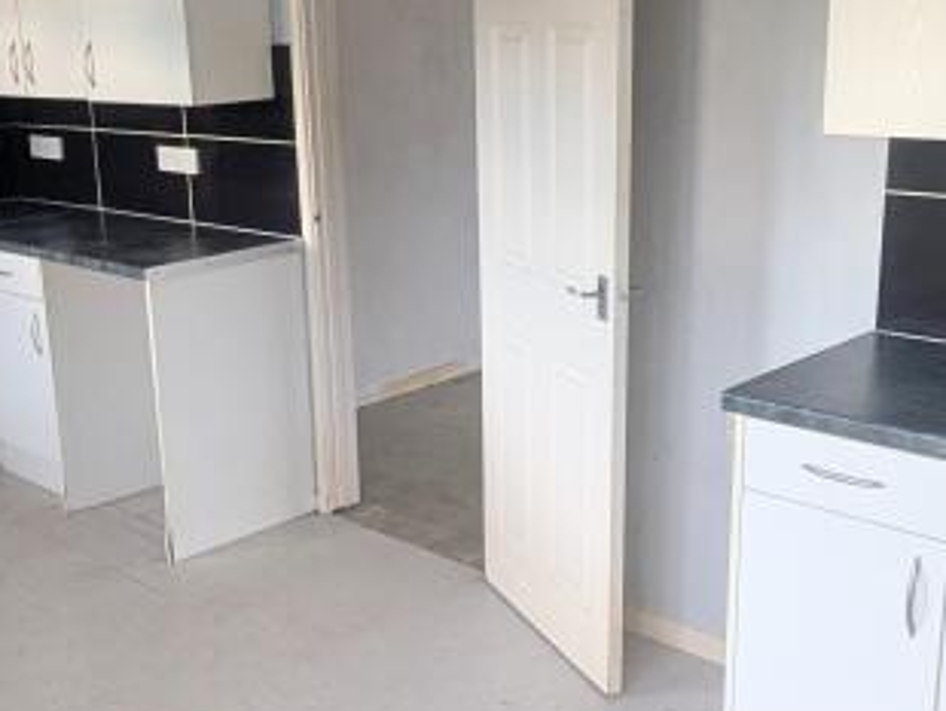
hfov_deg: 43.7
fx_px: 1176
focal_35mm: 43
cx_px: 409
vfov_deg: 33.6
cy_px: 368
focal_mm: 1.95
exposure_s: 1/84
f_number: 2.2
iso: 263
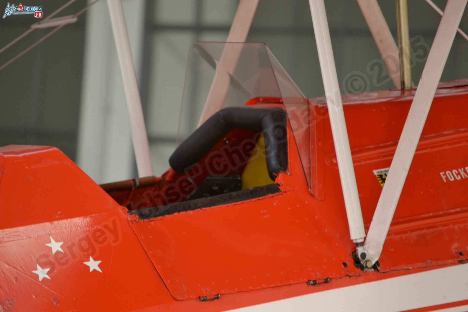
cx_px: 234
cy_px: 156
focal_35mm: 450
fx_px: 5849
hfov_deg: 4.6
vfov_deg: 3.1
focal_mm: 300
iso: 500
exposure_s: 1/60
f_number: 5.6
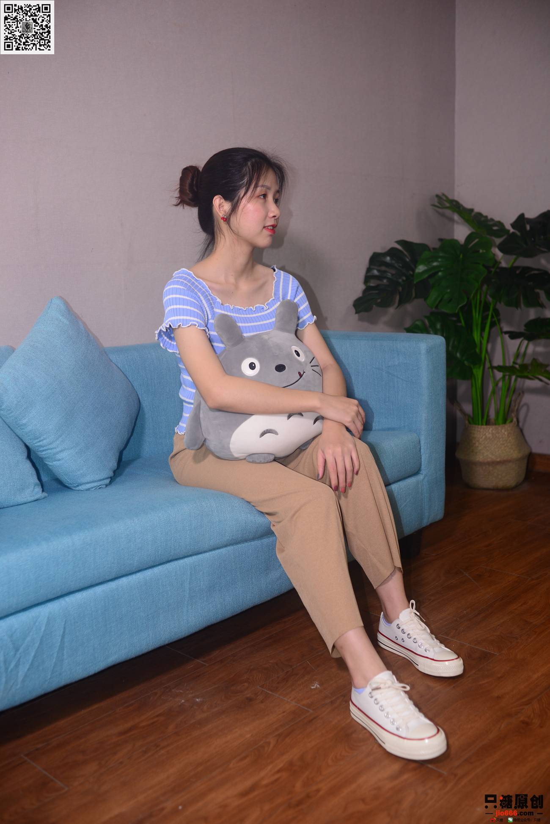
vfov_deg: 54.4
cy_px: 412
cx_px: 275
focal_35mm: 35
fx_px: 801
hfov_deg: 37.9
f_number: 4
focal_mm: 35
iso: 320
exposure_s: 1/100
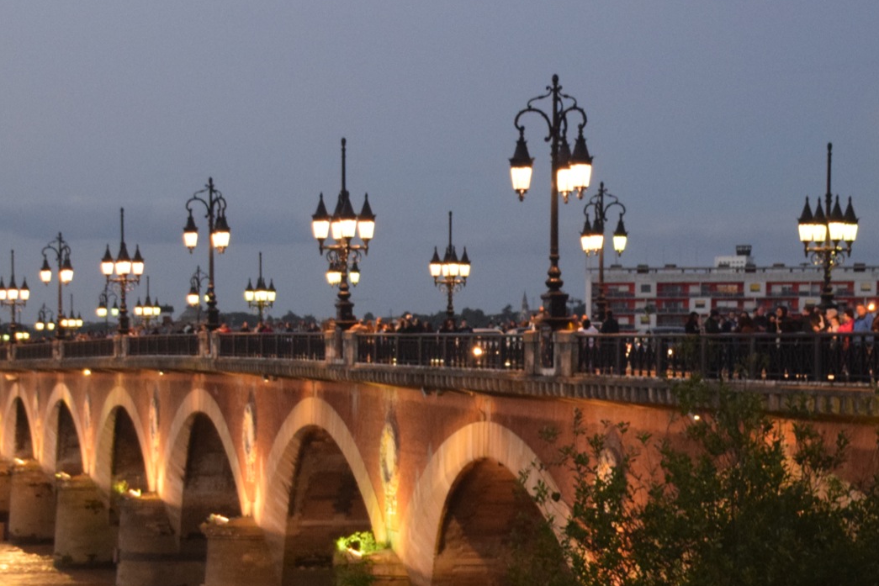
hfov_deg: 15.5
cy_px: 443
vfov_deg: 10.4
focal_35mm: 132
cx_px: 329
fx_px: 3223
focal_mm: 46
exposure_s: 1/60
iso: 2500
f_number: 4.8
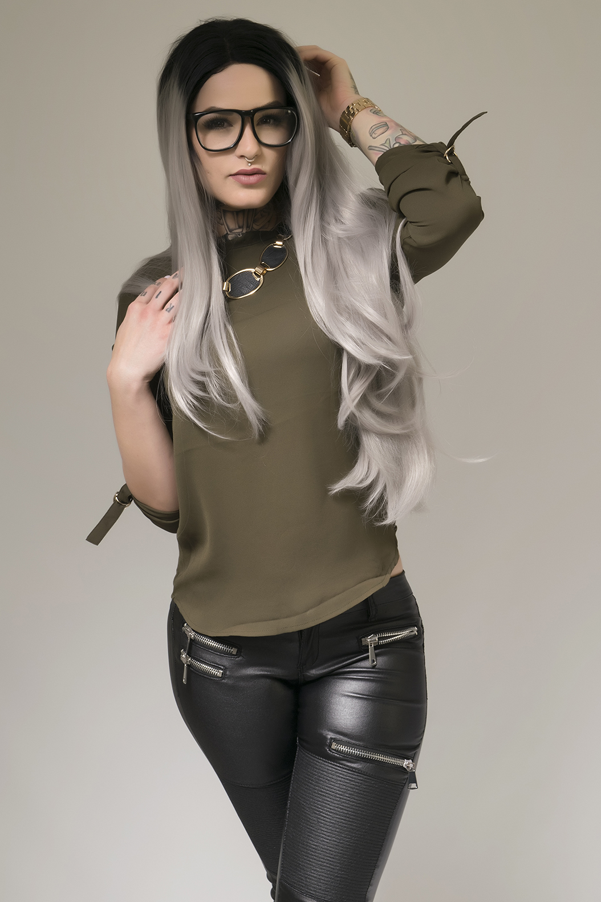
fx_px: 2091
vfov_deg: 24.3
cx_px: 298
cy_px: 452
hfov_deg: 16.4
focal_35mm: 84
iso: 200
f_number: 11
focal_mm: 55
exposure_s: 1/60
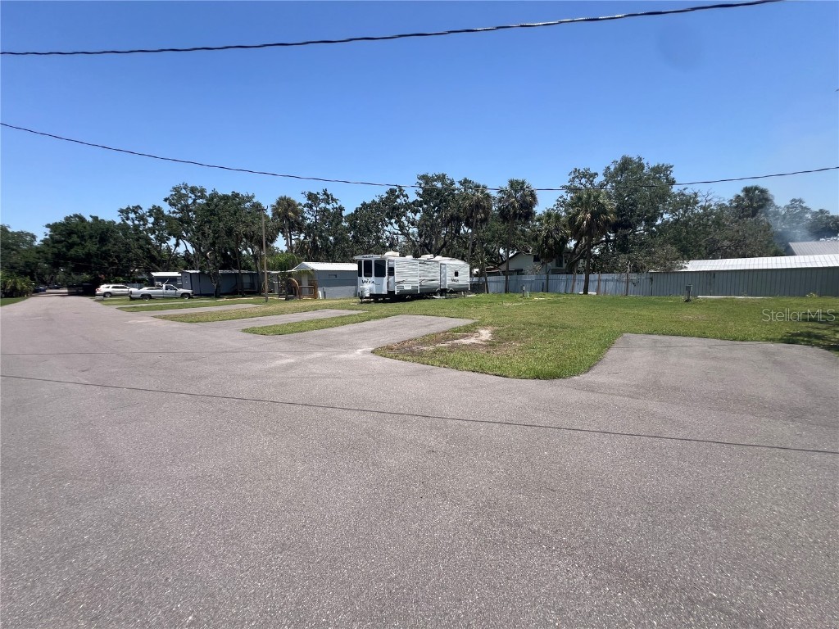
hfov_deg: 106.2
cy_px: 314
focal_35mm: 13
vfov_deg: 89.9
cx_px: 420
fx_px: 315
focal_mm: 1.57
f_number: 1.8
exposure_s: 1/1429
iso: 32
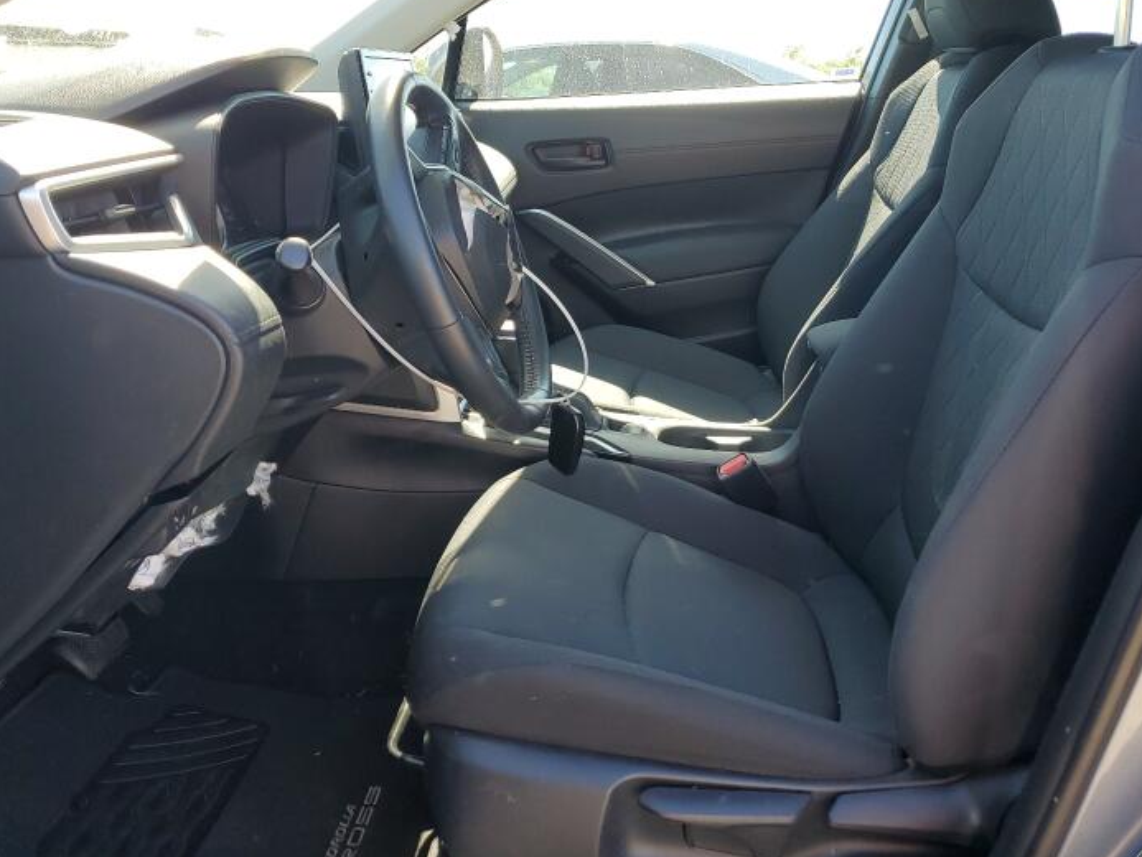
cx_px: 573
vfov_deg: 46.7
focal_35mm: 30
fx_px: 990
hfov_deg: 60.0
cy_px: 368
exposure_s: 1/263
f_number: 1.5
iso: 50
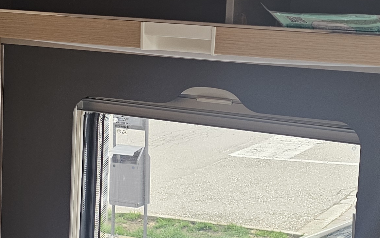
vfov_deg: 15.6
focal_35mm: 84
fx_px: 870
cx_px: 249
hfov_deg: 24.5
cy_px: 115
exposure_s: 1/120
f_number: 1.7
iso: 100
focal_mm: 6.3
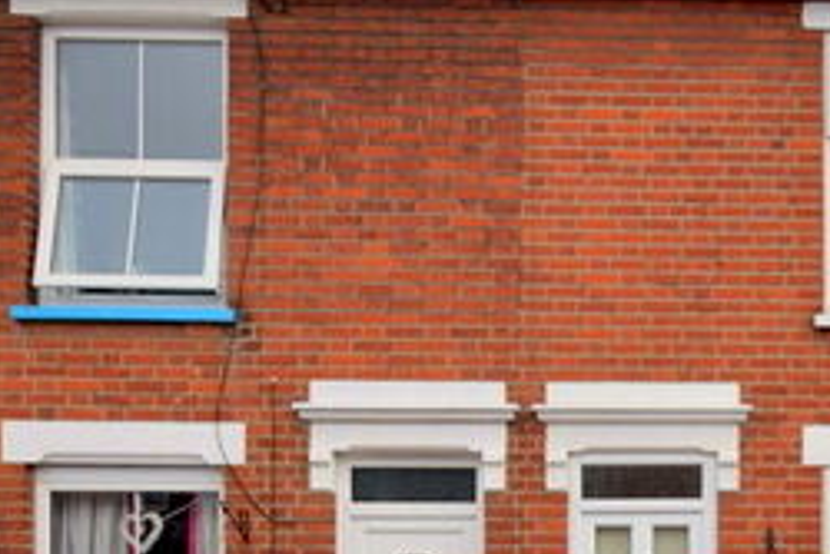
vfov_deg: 30.2
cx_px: 727
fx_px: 969
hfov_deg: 43.0
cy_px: 522
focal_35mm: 42
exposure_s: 1/160
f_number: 6.3
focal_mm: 10
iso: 100
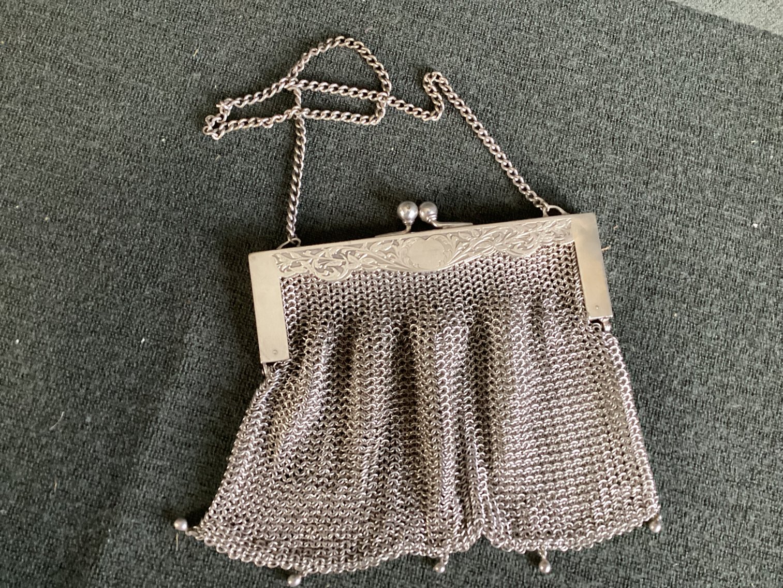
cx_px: 392
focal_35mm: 31
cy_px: 294
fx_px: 701
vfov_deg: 45.4
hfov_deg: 58.3
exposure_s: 1/60
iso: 400
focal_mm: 3.3
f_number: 2.4
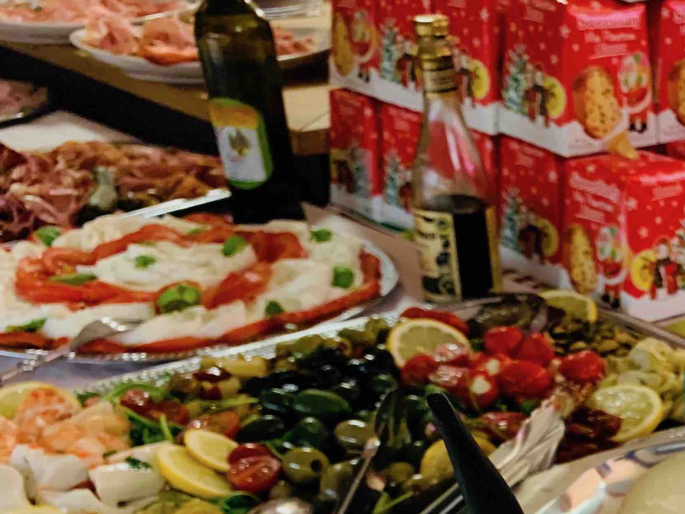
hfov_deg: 27.3
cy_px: 589
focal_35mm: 63
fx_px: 1247
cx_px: 807
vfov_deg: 21.8
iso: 400
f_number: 1.8
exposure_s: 1/50
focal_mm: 4.25
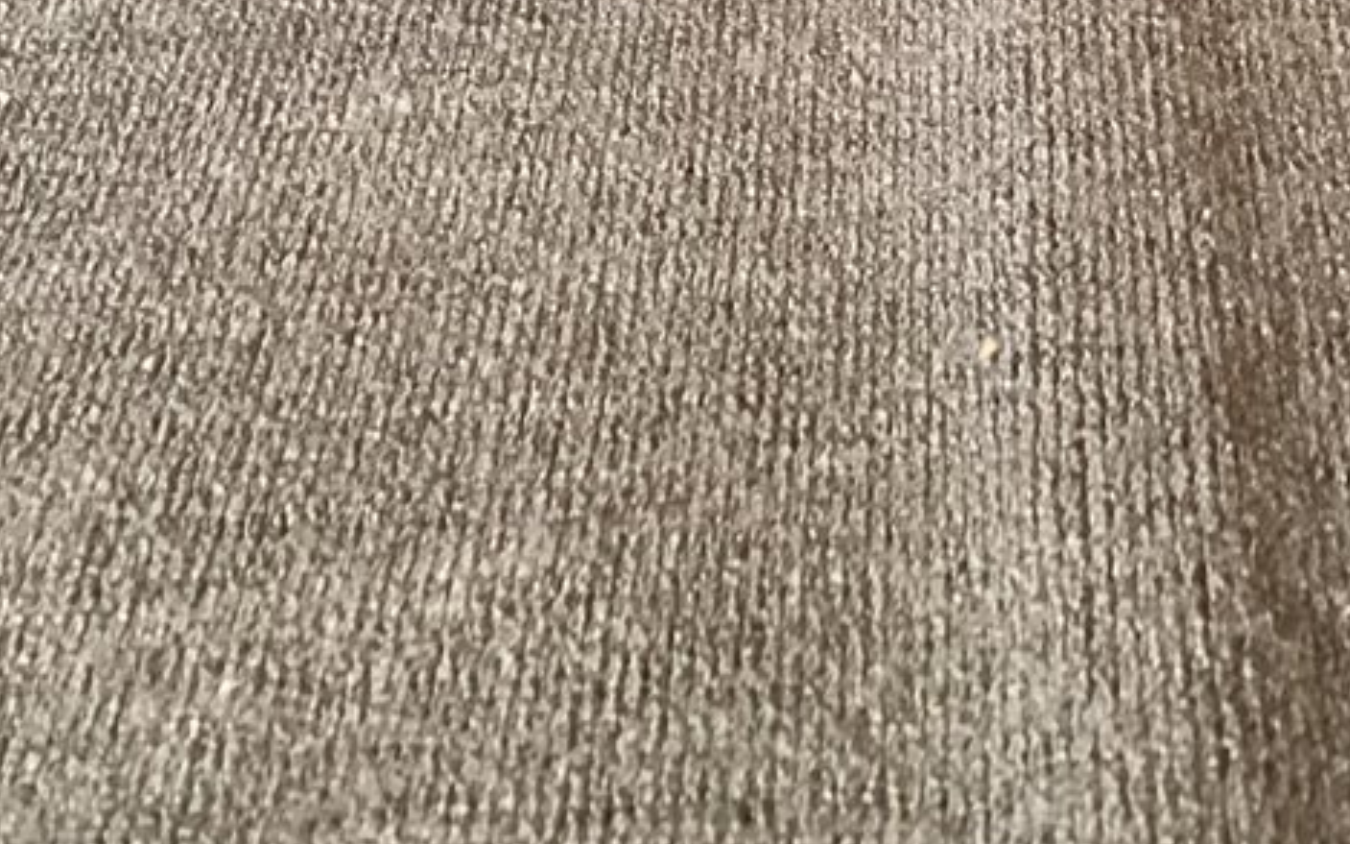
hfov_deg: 19.6
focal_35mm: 106
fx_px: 3899
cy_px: -759
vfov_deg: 11.3
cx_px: 934
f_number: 2.4
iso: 400
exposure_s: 1/40
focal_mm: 3.3
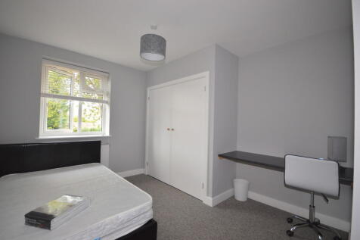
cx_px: 180
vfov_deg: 77.3
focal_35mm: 15
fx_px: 150
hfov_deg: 100.4
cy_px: 120
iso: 400
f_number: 4.5
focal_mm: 10
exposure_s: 1/80
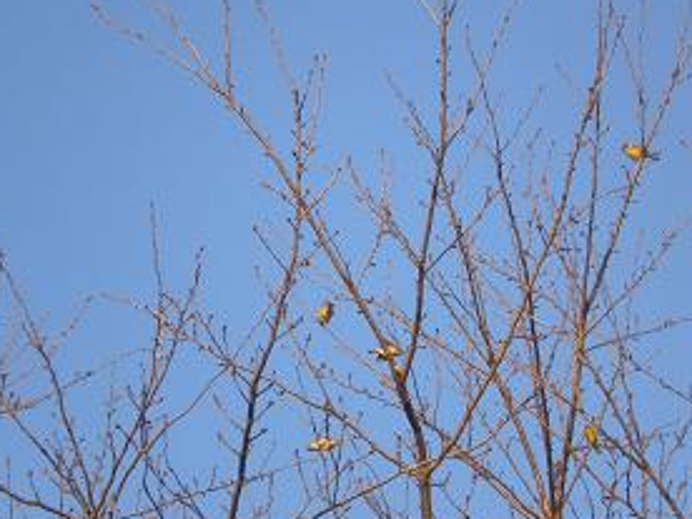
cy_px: 211
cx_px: 387
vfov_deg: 10.7
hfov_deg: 14.2
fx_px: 2779
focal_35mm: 139
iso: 338
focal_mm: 18.9
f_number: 5.9
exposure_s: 1/500
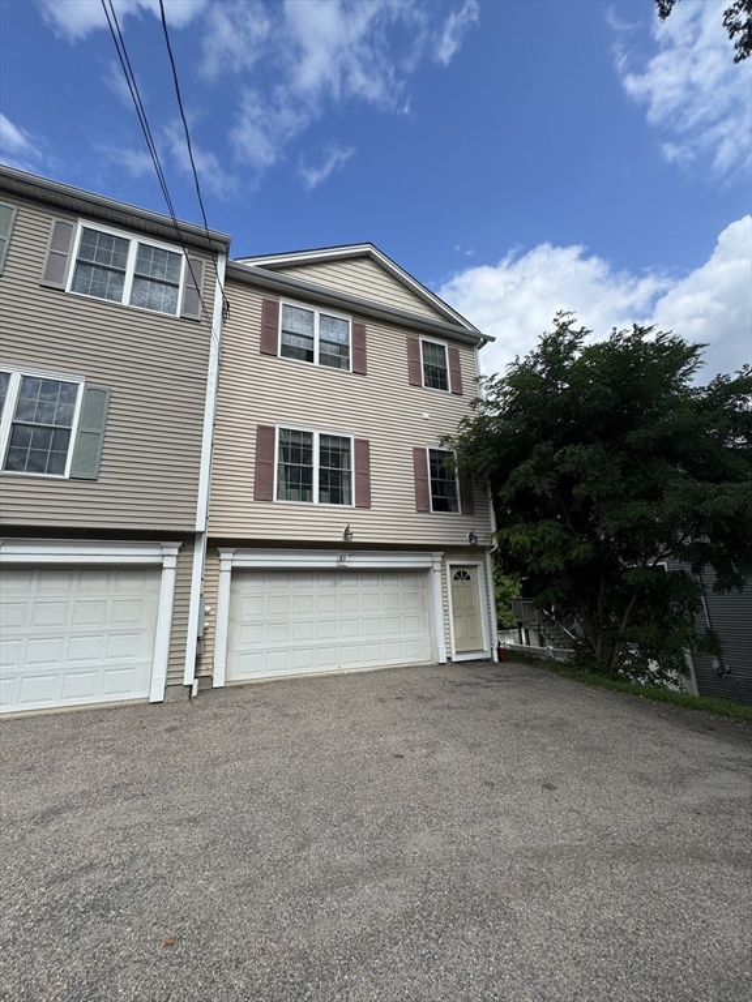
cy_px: 501
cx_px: 376
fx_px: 406
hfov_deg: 85.7
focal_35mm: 14
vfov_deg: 102.1
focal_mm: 2.22
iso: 50
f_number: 2.2
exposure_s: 1/1672
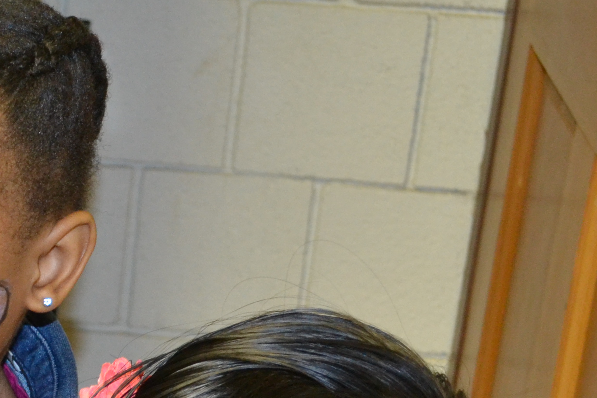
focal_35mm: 126
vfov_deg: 10.8
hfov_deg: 15.3
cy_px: 409
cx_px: -231
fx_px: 2089
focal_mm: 28
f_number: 4.5
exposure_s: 1/60
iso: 1600
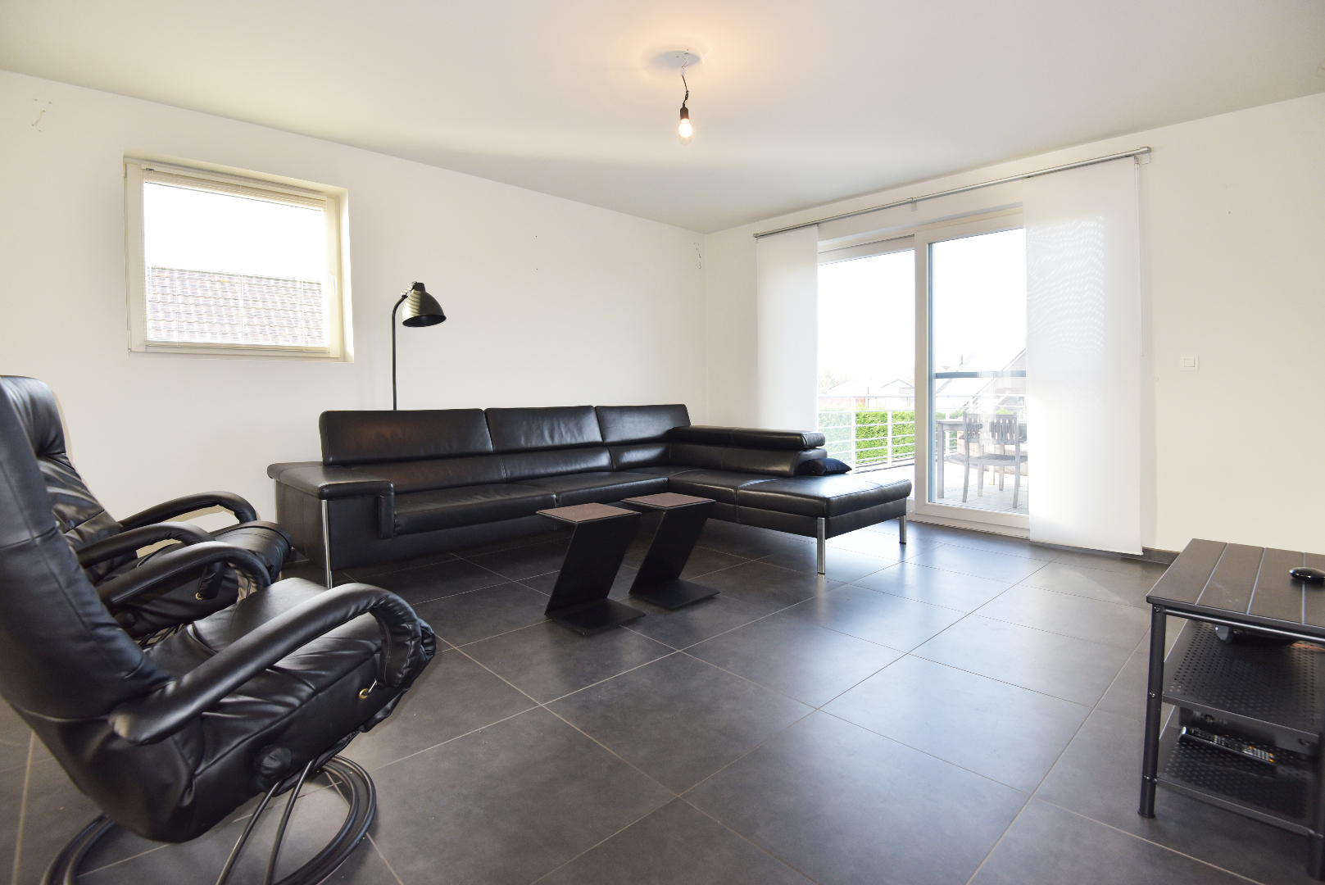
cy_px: 442
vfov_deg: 73.8
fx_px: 589
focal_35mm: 16
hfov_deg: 96.7
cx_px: 662
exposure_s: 1/125
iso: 800
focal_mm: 16
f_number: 5.6
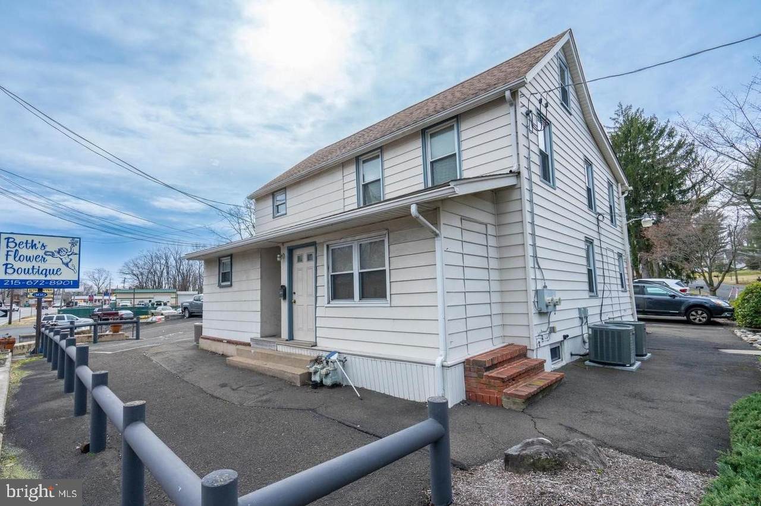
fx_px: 338
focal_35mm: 16
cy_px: 253
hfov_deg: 96.8
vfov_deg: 73.7
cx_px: 380
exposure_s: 1/1250
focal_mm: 16
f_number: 7.1
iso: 400
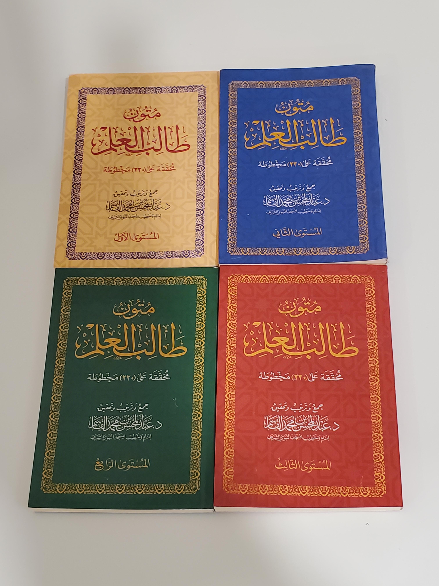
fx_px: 440
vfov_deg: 67.3
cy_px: 293
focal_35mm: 26
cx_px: 220
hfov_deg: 53.1
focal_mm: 4.3
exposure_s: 1/40
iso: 200
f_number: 2.4
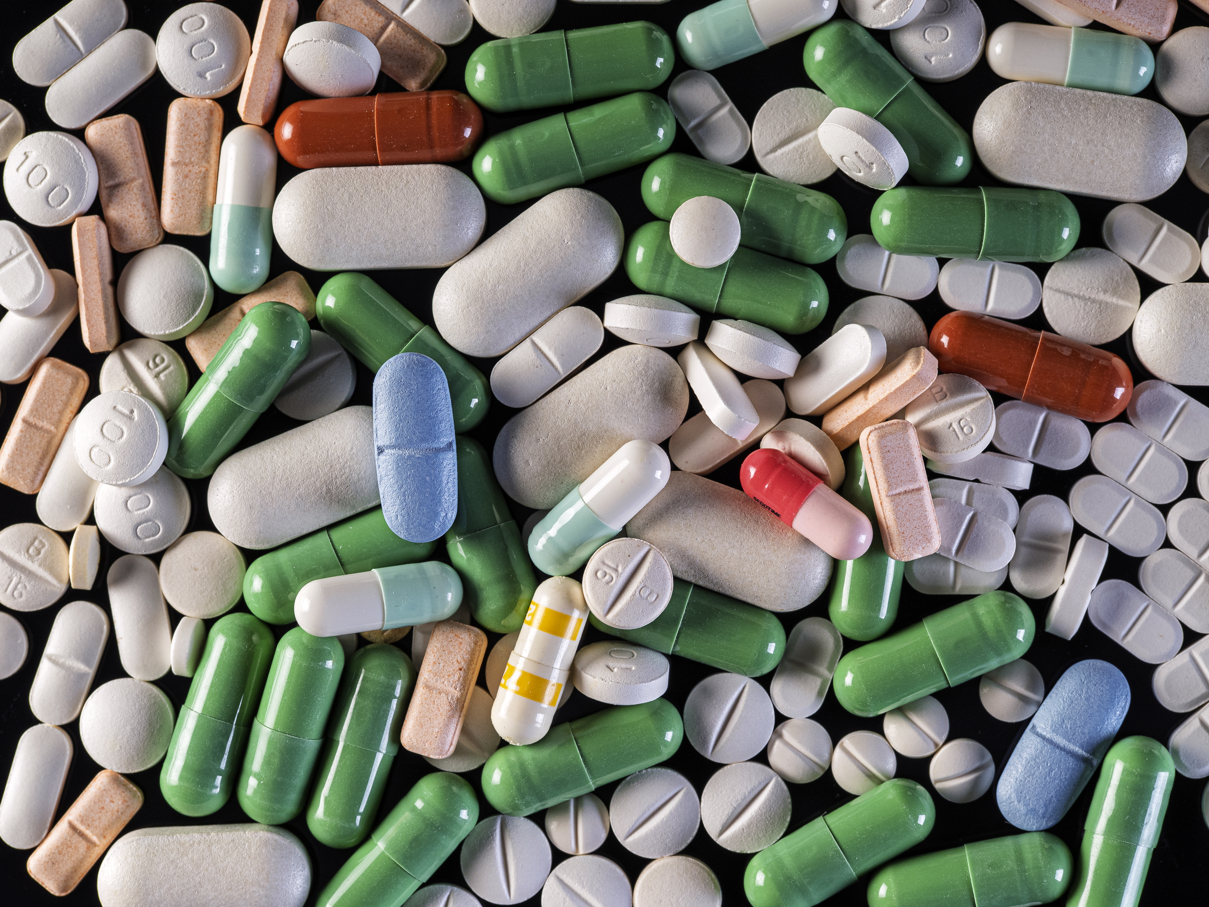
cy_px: 454
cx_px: 604
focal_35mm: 120
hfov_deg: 16.4
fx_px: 4191
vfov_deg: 12.3
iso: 200
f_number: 6.3
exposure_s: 1/200
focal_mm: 60
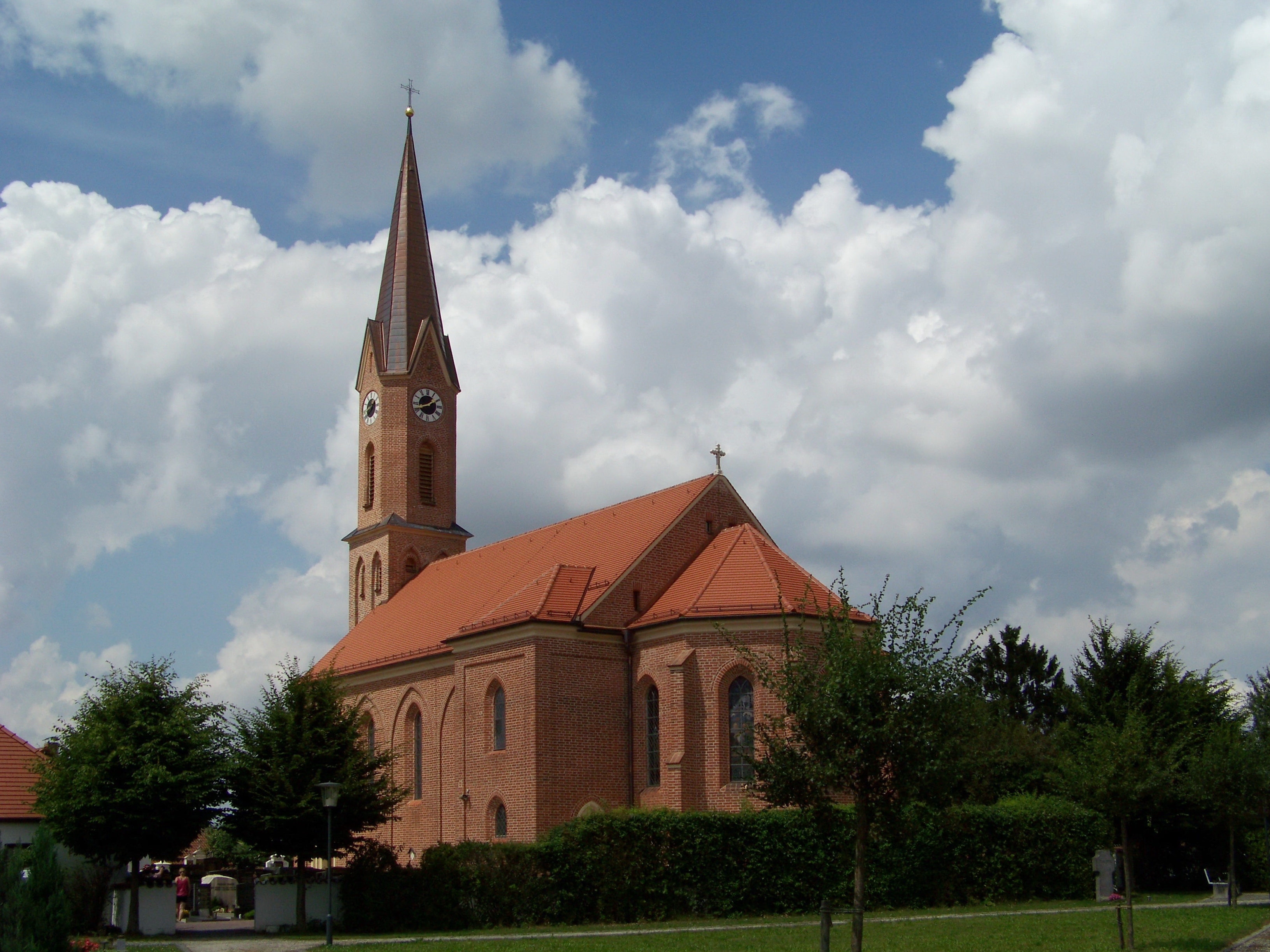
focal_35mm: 43
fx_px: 1578
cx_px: 635
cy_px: 476
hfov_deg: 43.9
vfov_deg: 33.6
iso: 66
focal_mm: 6.75
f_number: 5.6
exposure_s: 1/800
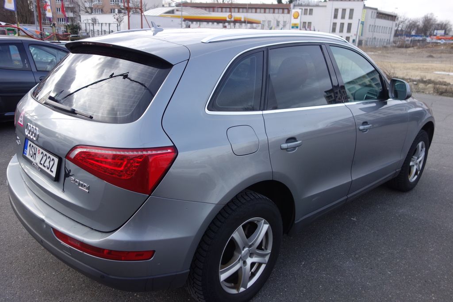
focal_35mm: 28
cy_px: 151
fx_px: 352
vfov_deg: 46.4
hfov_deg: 65.5
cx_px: 226
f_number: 1.8
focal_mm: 10.4
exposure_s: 1/1000
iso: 125
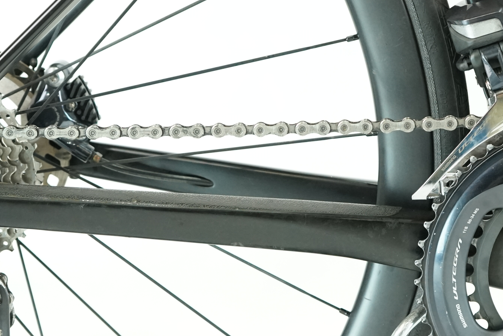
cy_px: 189
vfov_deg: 14.2
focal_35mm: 96
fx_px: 1341
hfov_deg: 21.2
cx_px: 339
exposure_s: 1/200
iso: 2500
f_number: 5
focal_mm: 43
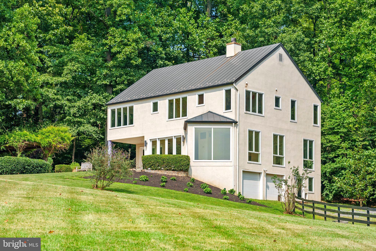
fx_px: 857
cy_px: 126
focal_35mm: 82
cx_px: 188
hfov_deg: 24.8
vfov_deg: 16.7
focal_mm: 82
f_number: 8
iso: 400
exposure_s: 1/1000
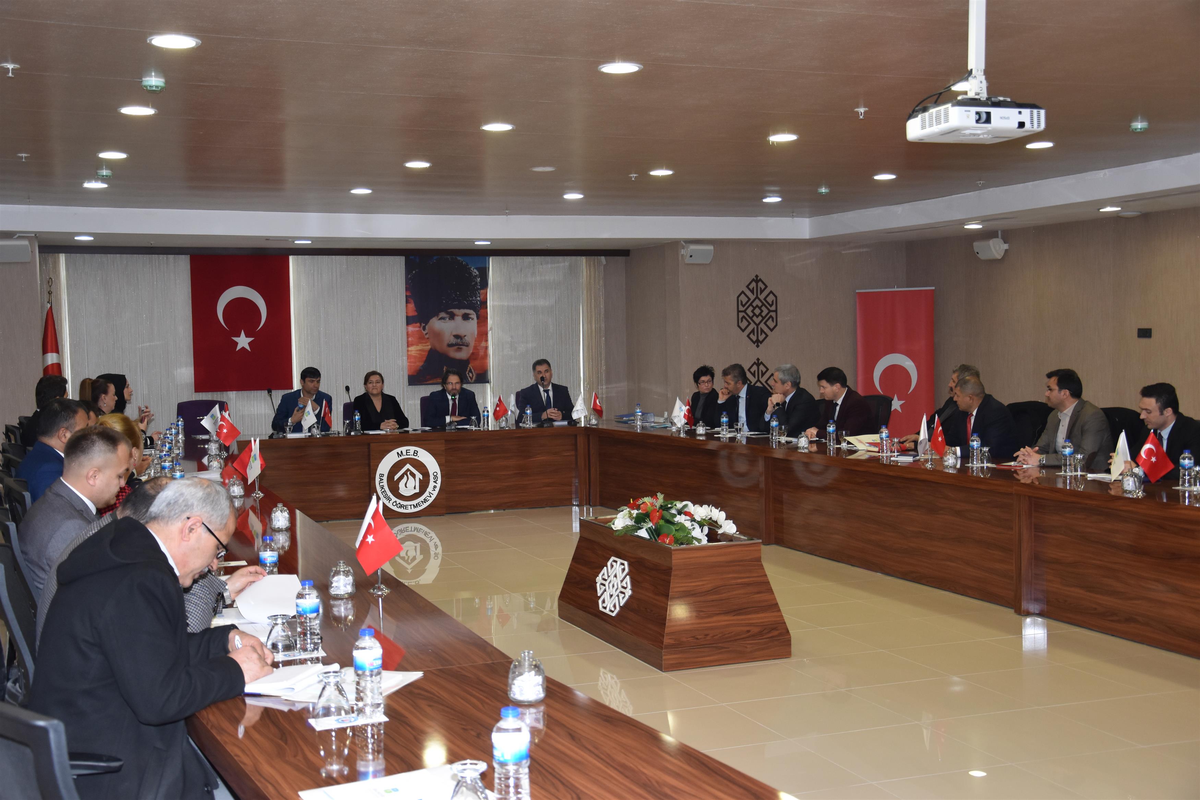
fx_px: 1400
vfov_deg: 31.9
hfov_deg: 46.4
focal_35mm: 42
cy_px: 400
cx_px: 600
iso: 900
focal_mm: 28
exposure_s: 1/60
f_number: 4
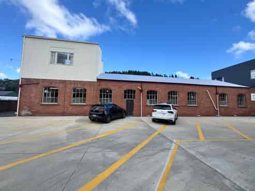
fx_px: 103
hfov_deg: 102.1
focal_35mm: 14
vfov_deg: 85.6
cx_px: 128
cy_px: 96
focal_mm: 2.22
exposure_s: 1/771
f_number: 2.2
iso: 40
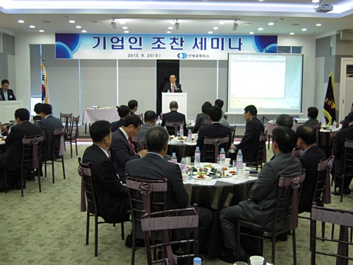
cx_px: 176
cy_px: 132
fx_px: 459
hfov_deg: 42.1
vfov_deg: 32.2
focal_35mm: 45
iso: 400
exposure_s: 1/25
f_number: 3.3
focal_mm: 8.1
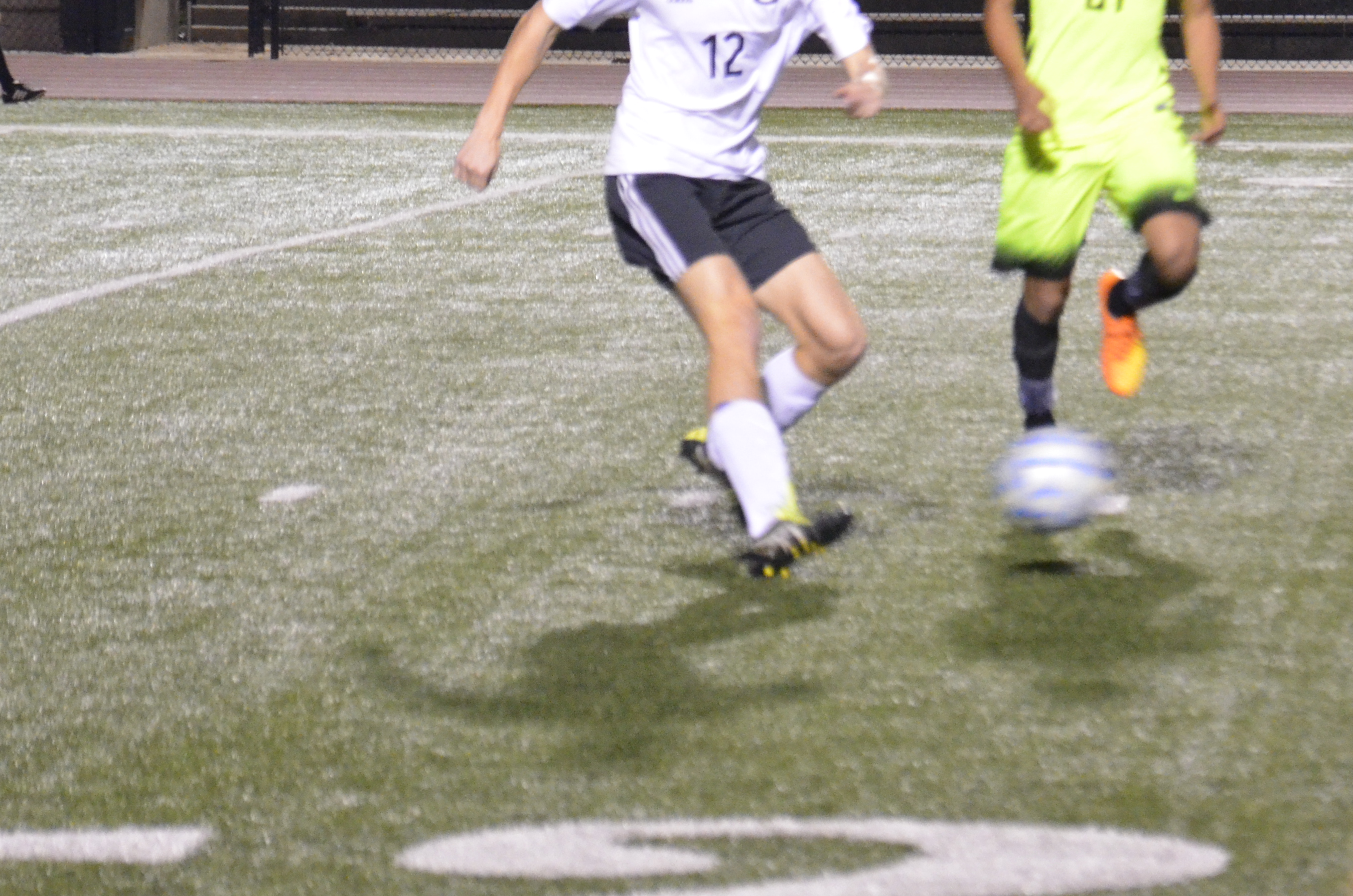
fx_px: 10723
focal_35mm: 286
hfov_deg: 7.2
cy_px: 194
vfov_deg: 4.8
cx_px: 877
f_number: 5.6
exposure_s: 1/160
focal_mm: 105
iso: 4000
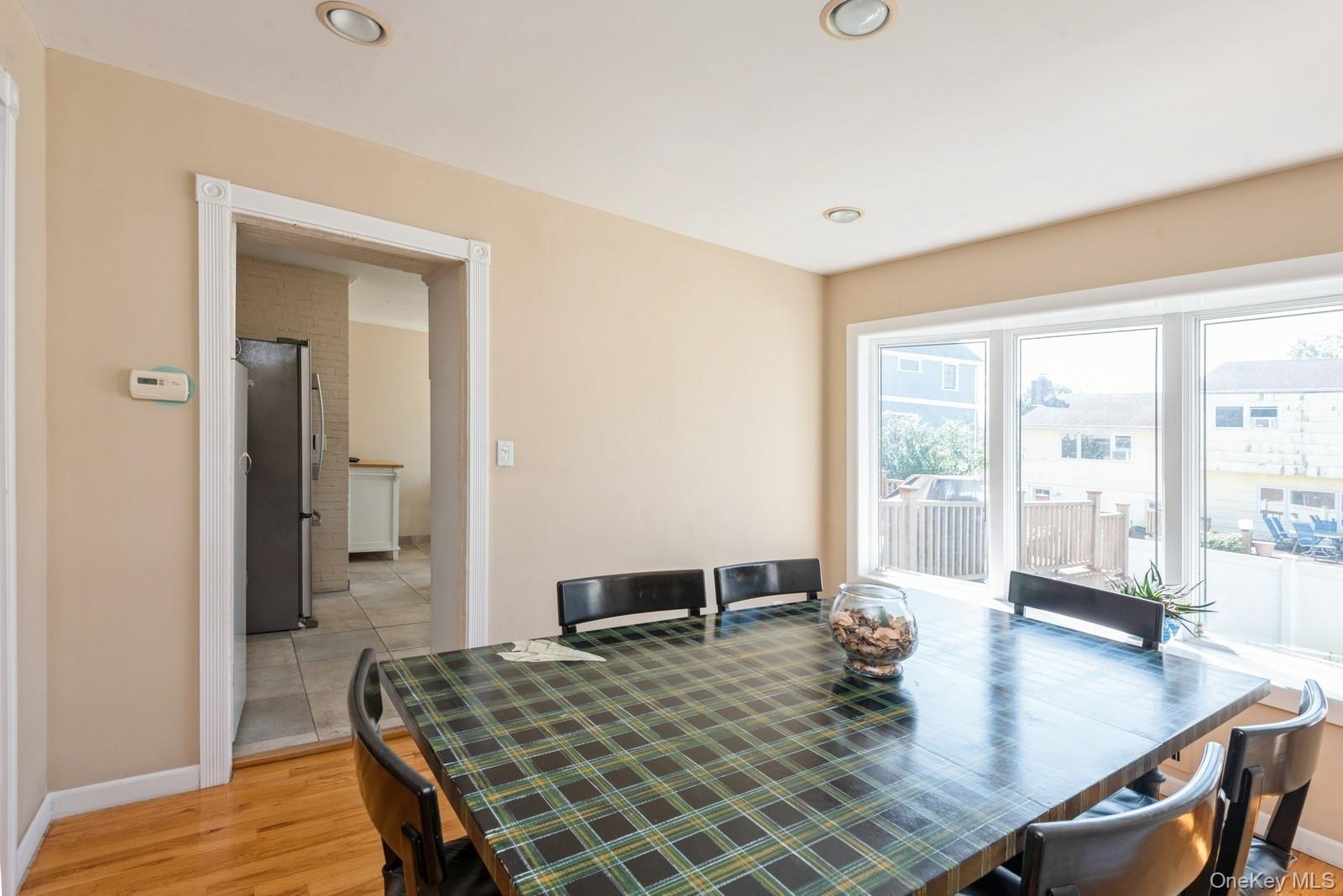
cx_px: 672
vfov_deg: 73.8
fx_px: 597
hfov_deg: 96.7
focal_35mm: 16
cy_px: 448
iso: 200
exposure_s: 1/25
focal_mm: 16
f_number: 9
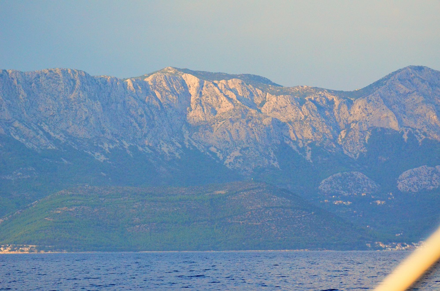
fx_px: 2012
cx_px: 220
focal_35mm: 165
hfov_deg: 12.5
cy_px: 146
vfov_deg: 8.3
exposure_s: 1/6400
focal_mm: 110
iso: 5000
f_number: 4.5
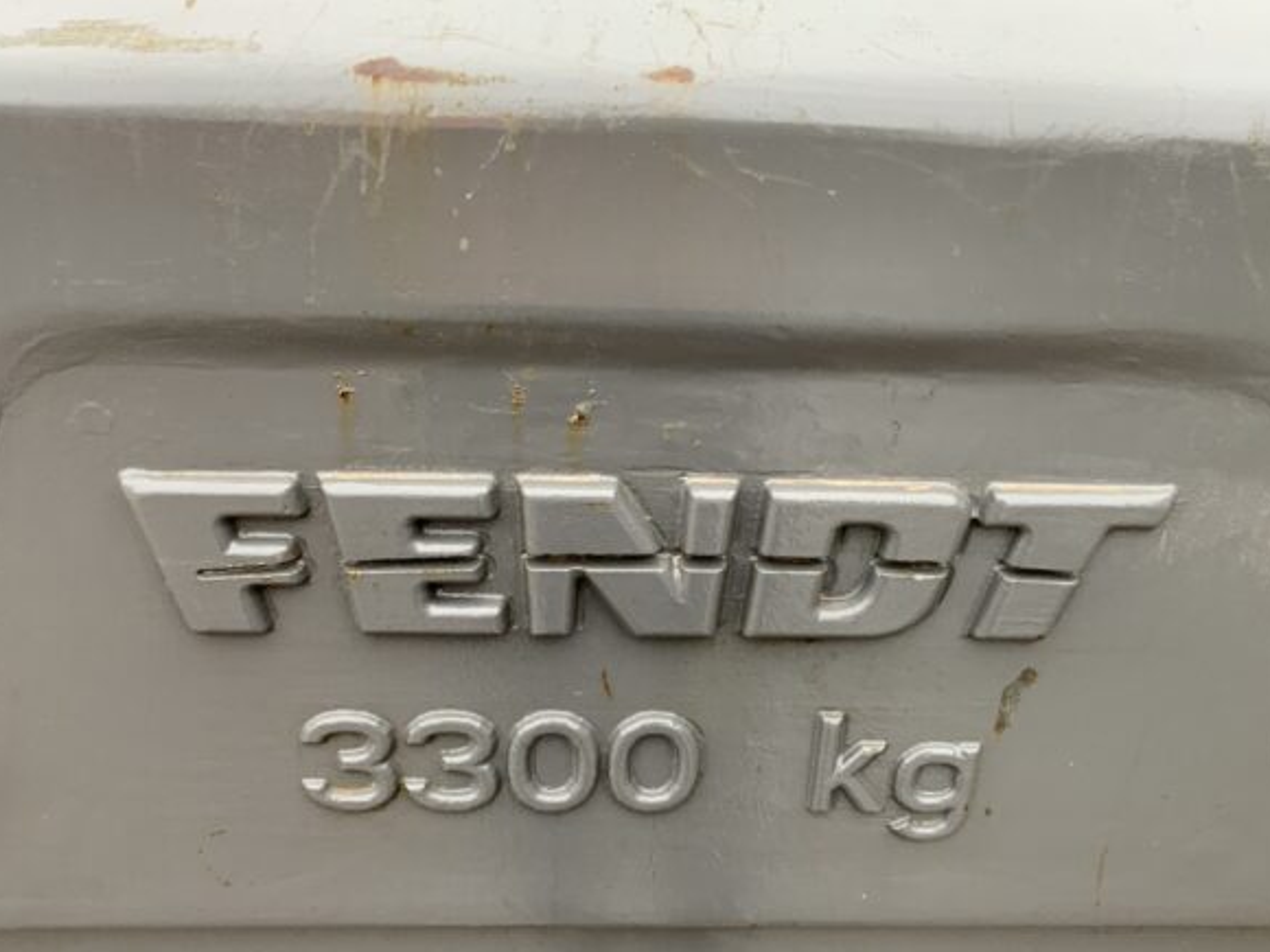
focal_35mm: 32
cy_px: 521
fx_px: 1174
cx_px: 617
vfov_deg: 44.1
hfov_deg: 56.8
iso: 64
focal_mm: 3
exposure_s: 1/122
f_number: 1.8
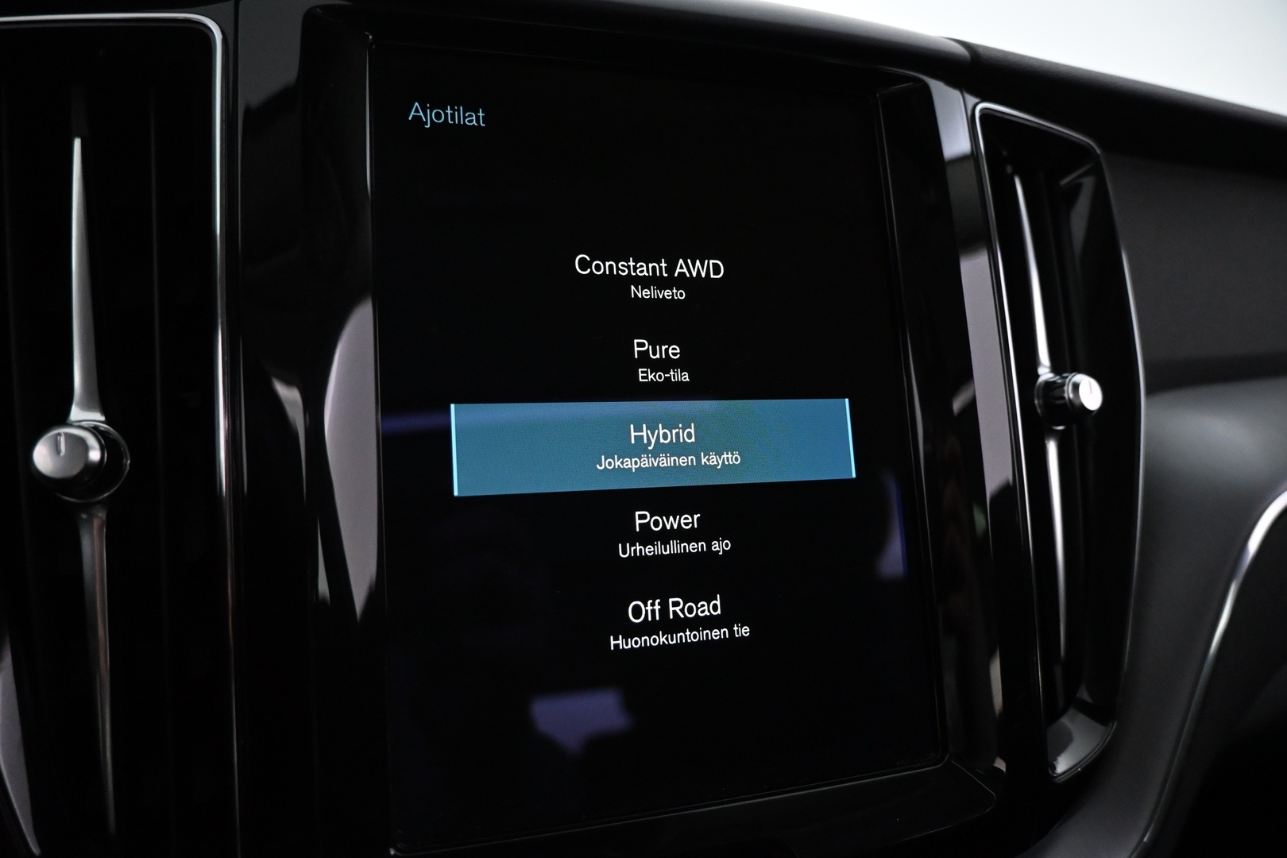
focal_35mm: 24
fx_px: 858
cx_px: 644
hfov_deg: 73.7
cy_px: 429
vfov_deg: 53.1
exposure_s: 1/60
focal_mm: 16
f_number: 3.5
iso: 3200
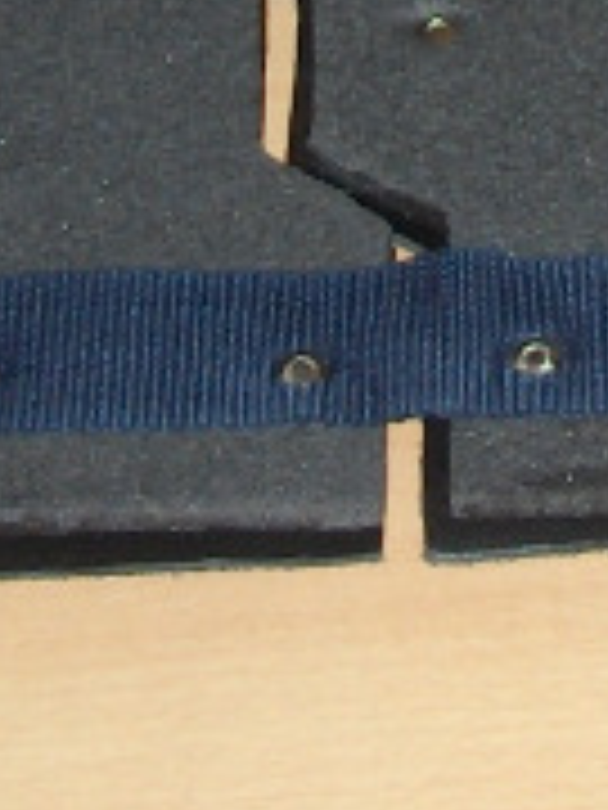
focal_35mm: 210
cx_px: 725
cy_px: -490
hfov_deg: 7.0
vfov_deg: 9.1
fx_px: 4918
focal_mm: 5.8
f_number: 2.6
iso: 100
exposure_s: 1/60
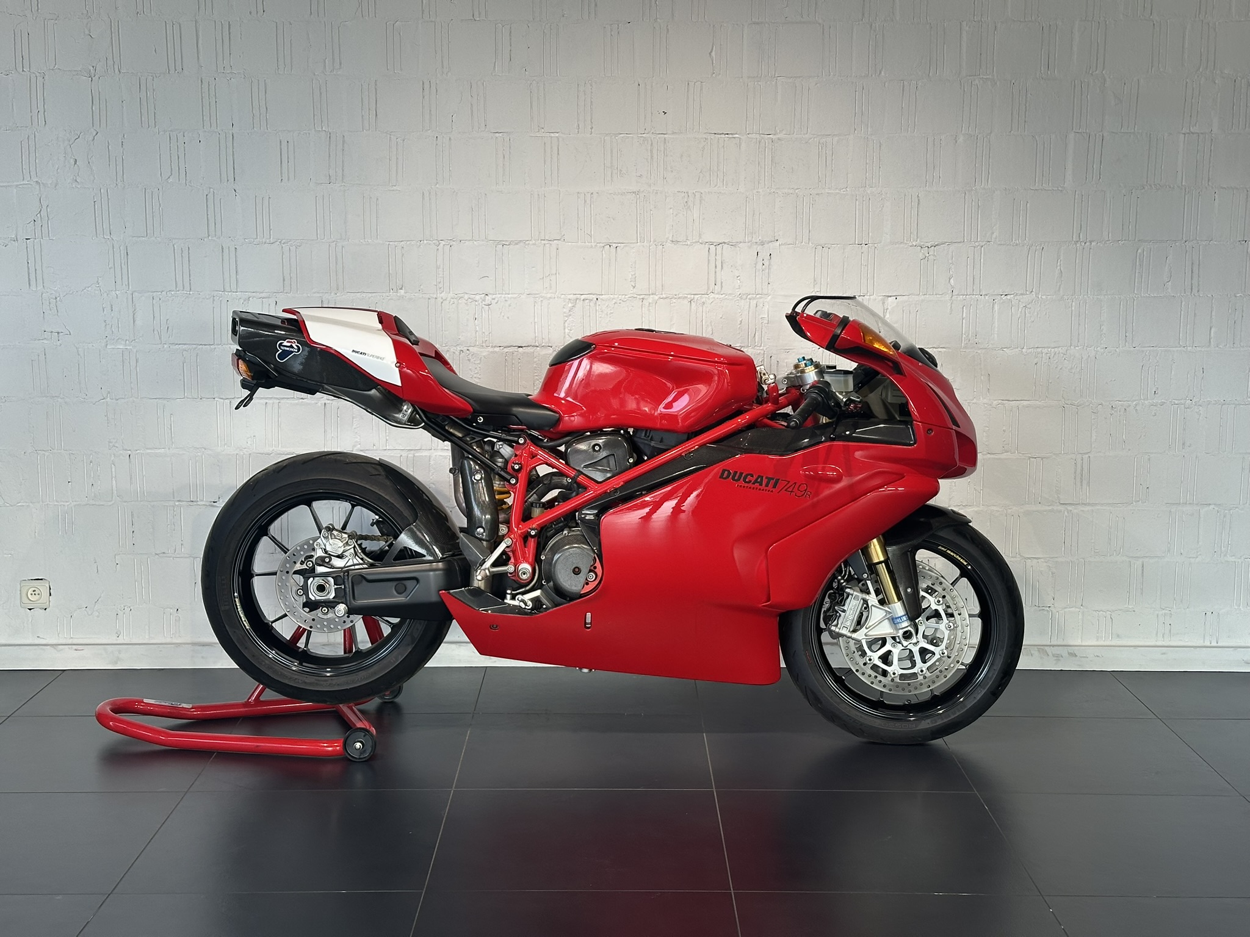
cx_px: 625
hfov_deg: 39.7
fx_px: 1733
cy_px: 468
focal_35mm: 48
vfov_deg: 30.3
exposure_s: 1/121
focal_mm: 6.86
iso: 80
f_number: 1.78
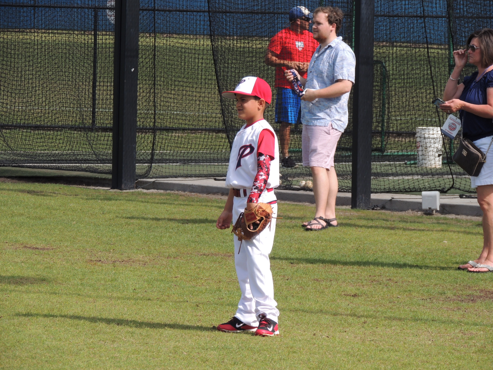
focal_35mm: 300
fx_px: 4273
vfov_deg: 5.0
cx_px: 246
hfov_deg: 6.6
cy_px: 185
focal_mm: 53.5
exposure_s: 1/800
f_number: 4.8
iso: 160
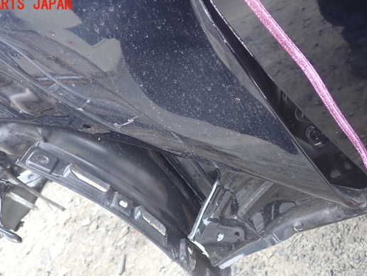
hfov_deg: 52.4
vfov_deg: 40.6
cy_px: 157
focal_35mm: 35
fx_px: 371
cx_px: 156
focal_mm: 5.4
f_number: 2.3
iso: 200
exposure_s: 1/60
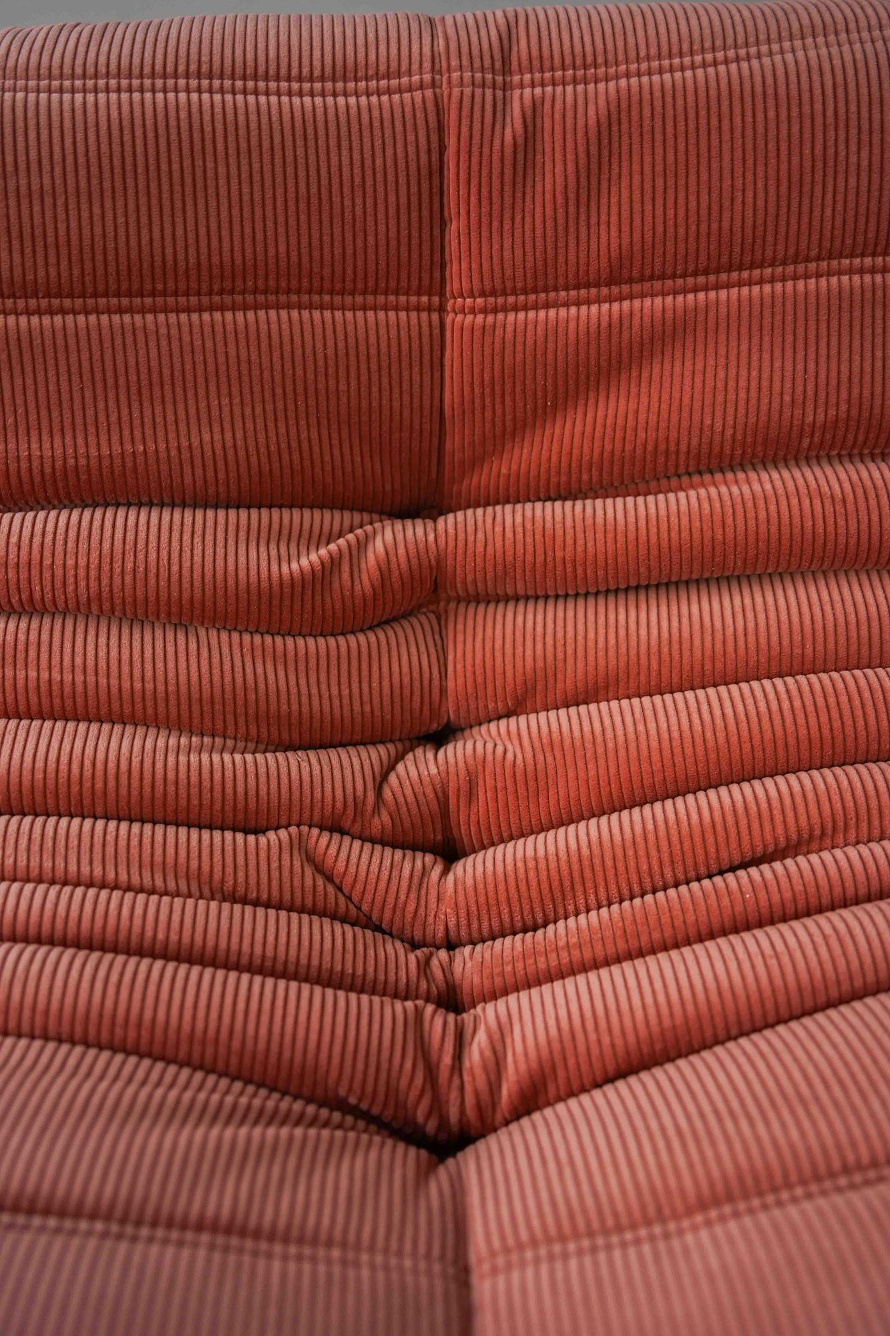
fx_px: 1298
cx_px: 445
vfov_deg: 54.4
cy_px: 668
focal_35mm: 35
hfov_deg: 37.8
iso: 320
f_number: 2.2
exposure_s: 1/160
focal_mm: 35
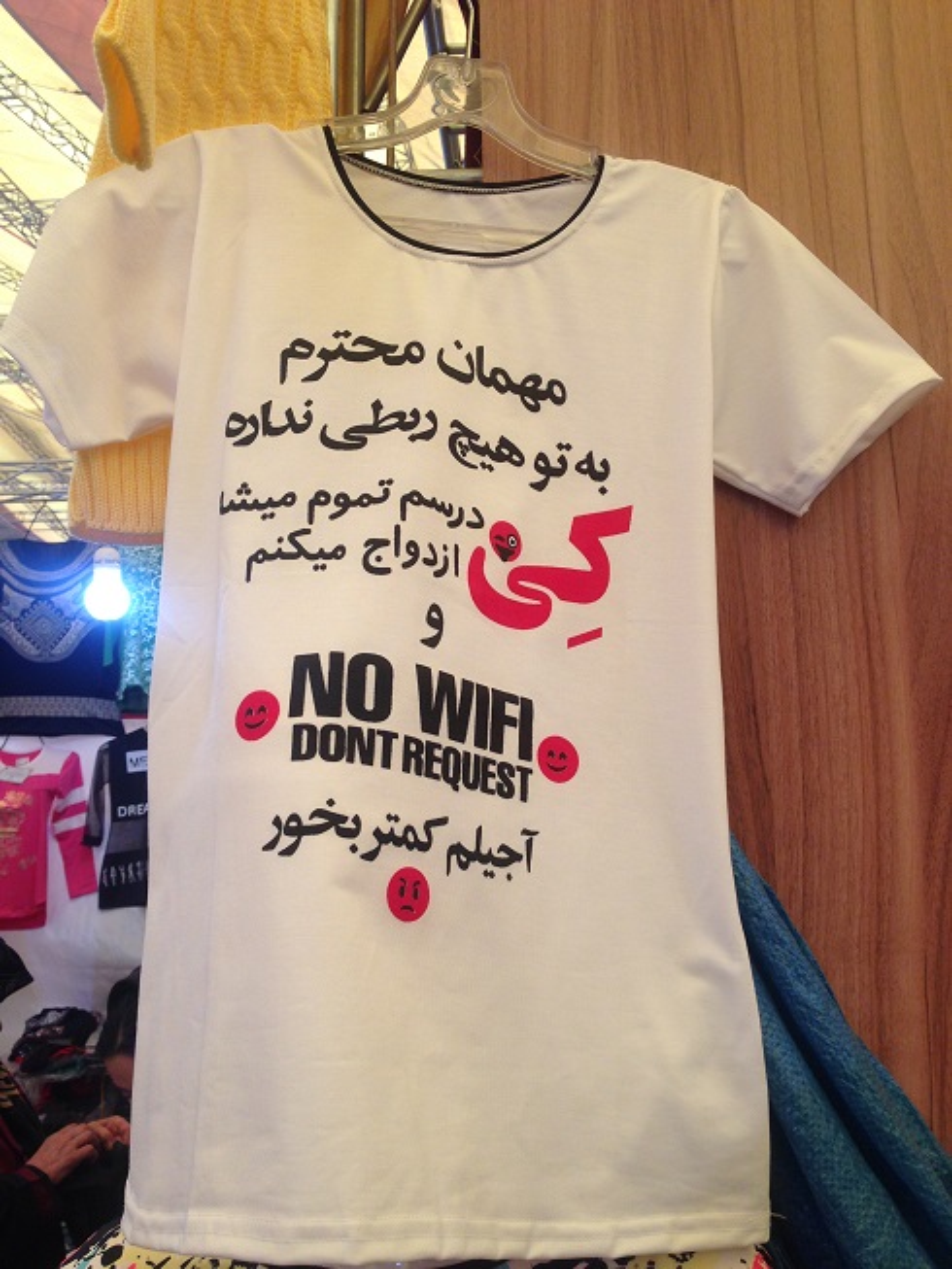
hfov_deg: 43.0
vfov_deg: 55.3
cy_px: 634
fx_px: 1210
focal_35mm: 33
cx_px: 476
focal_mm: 4.12
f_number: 2.4
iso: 64
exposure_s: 1/120
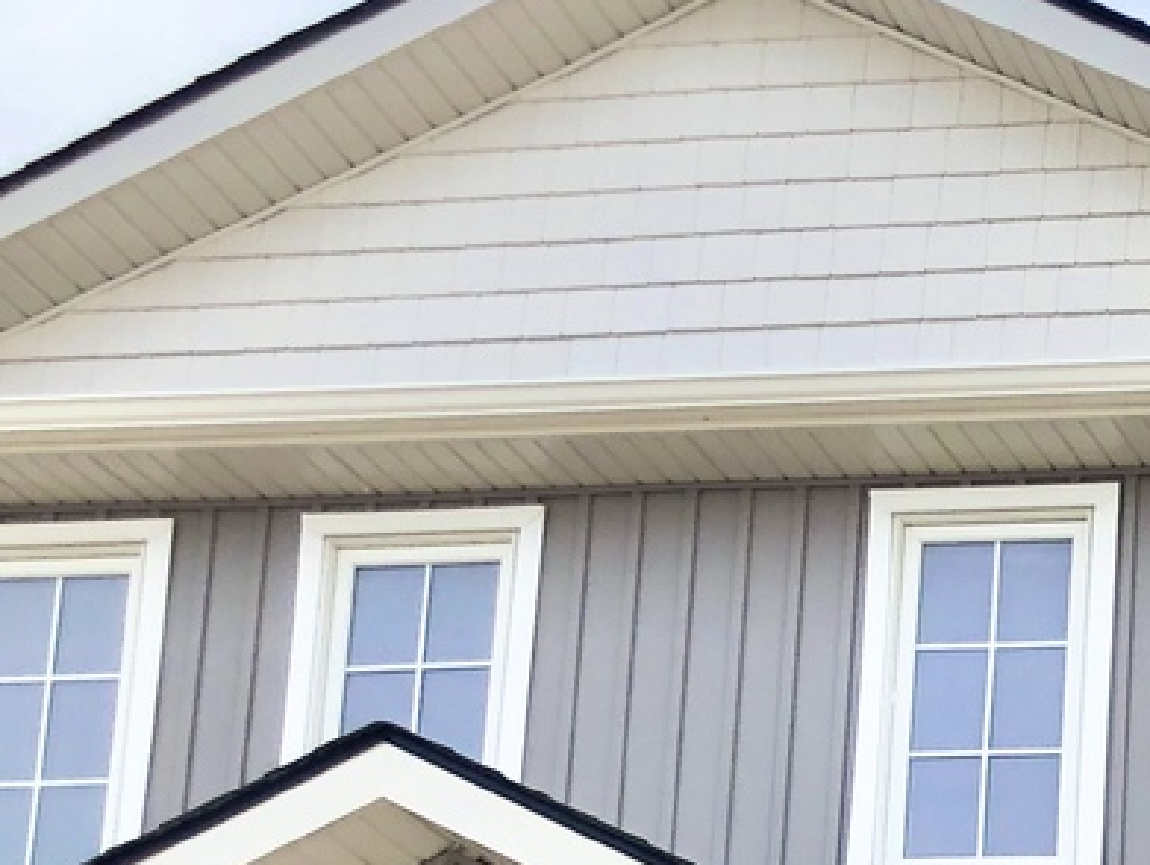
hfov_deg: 16.9
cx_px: 1812
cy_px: 1430
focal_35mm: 103
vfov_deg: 13.3
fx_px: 3425
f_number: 1.8
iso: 20
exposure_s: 1/1429
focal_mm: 4
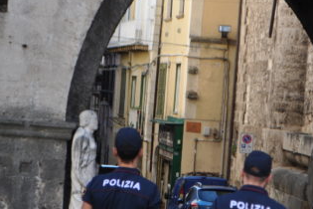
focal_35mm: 172
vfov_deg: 8.0
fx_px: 1495
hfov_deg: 11.9
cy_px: 168
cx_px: 185
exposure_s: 1/160
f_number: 6.3
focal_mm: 52
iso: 200
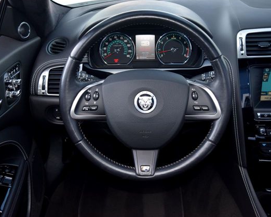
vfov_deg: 32.4
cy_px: 108
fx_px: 374
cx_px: 138
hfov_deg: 39.9
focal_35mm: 47
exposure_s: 1/100
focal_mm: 27
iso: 800
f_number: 5
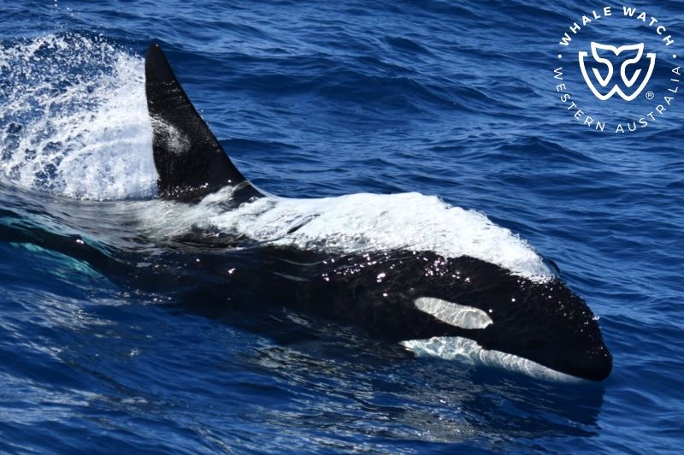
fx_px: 4556
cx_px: 342
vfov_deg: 5.7
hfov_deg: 8.6
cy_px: 228
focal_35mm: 240
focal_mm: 240
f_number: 5.6
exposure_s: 1/8000
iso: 1100
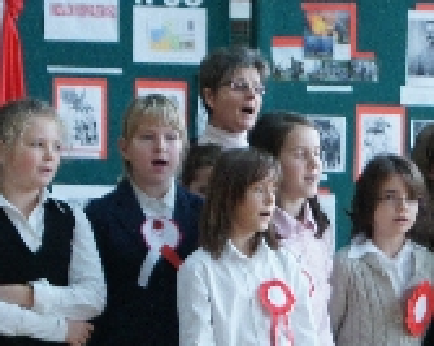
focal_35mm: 279
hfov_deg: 6.9
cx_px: 465
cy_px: 457
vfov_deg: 5.5
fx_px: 3573
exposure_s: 1/100
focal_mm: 55
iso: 1000
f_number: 5.6
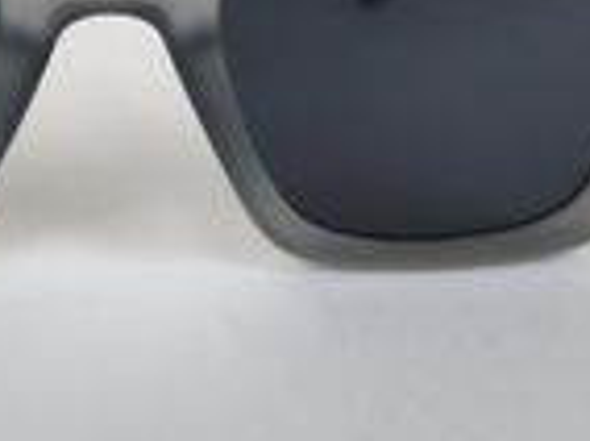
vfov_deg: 21.6
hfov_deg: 29.1
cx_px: 108
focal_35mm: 65
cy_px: -17
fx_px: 1106
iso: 64
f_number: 1.8
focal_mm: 5.4
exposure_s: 1/180
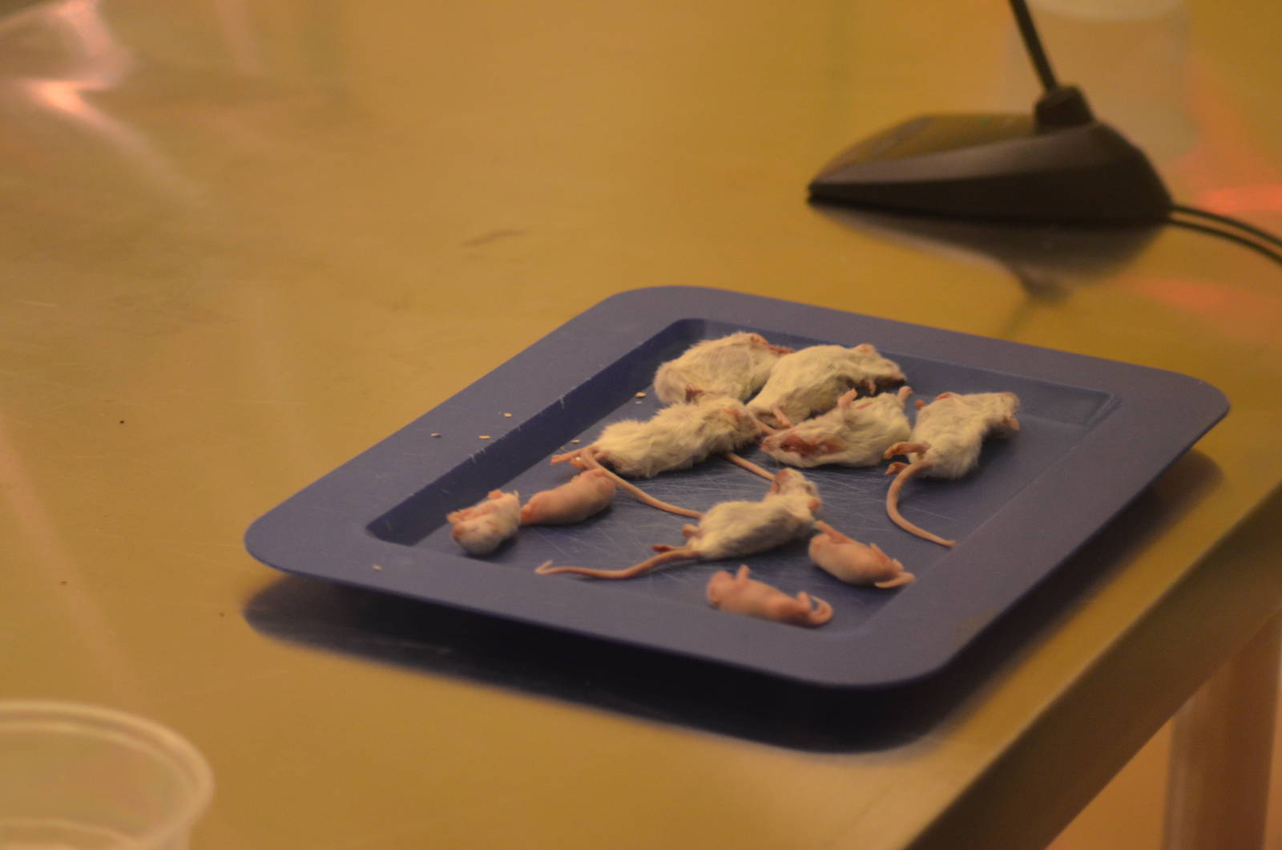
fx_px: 3732
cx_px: 641
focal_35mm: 105
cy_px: 425
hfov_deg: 19.5
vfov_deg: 13.0
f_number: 4
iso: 1250
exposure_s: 1/125
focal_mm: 70
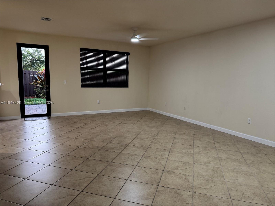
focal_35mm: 24
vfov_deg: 56.8
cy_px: 103
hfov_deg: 71.6
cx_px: 138
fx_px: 191
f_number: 1.78
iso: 160
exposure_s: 1/60
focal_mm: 6.76
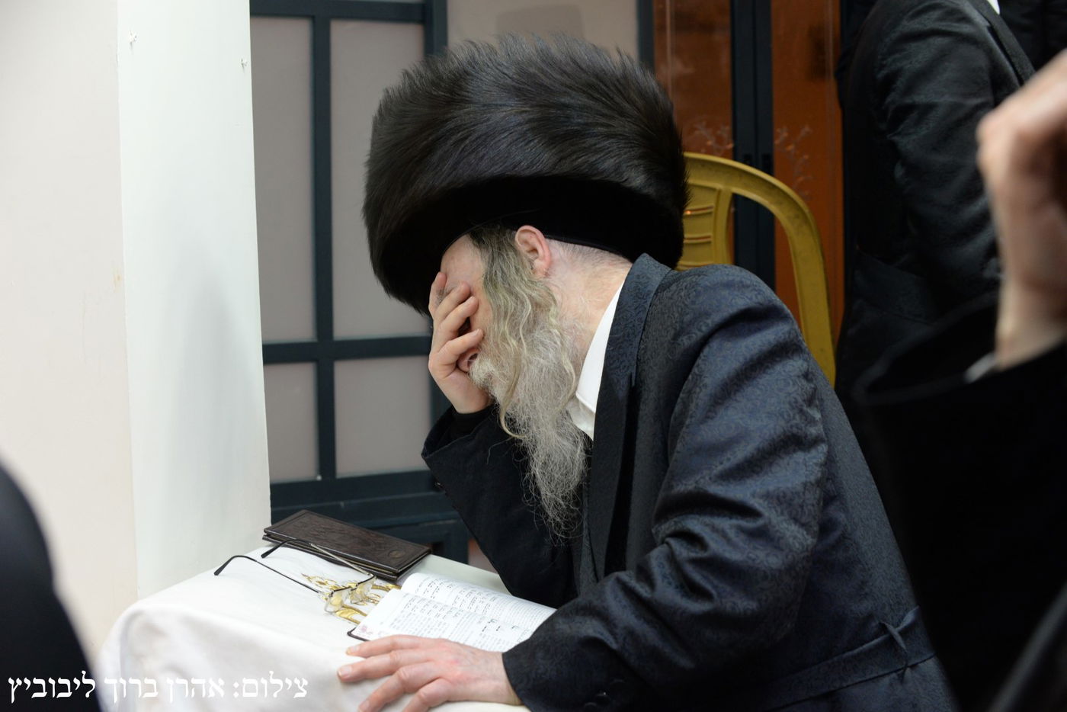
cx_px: 534
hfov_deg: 28.8
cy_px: 356
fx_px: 2075
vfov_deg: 19.5
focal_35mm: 70
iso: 1600
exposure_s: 1/80
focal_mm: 70
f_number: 5
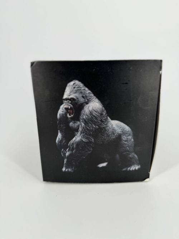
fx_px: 166
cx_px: 90
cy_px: 120
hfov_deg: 56.8
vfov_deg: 71.6
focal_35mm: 24
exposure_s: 1/876
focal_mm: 6.76
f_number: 1.78
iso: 80
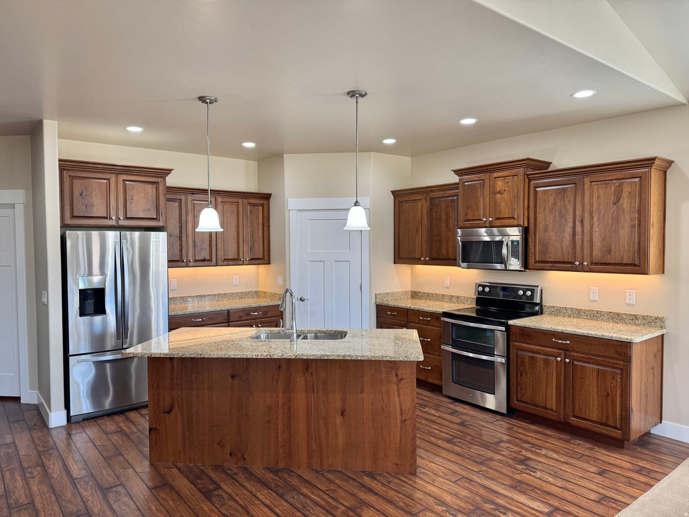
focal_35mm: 24
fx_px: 478
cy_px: 258
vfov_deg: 56.8
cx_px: 344
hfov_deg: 71.6
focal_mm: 6.76
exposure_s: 1/120
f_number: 1.78
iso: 100
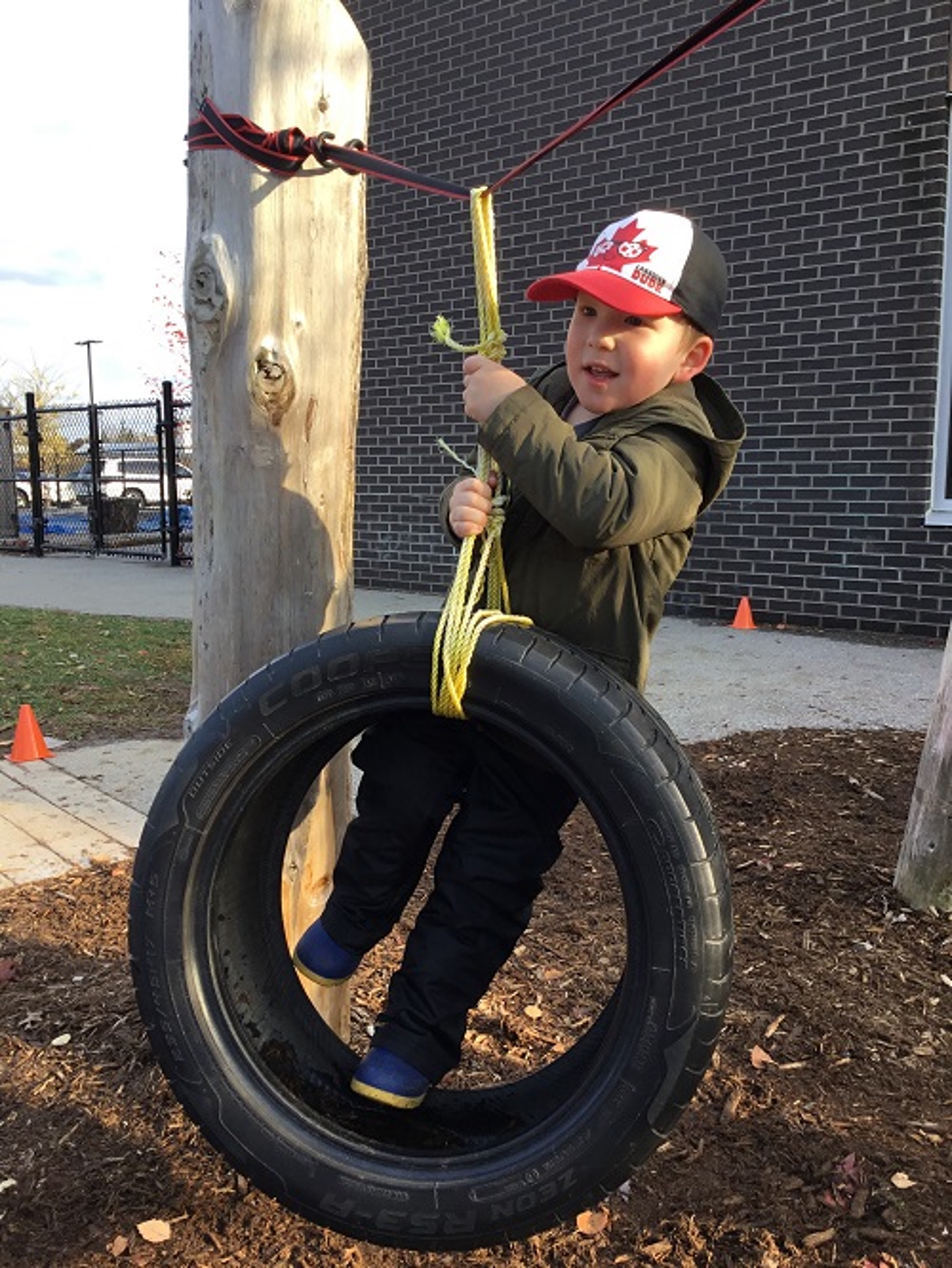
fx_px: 1136
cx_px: 476
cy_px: 634
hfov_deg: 45.5
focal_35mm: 31
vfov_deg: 58.3
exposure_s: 1/281
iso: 25
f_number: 2.4
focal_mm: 3.3
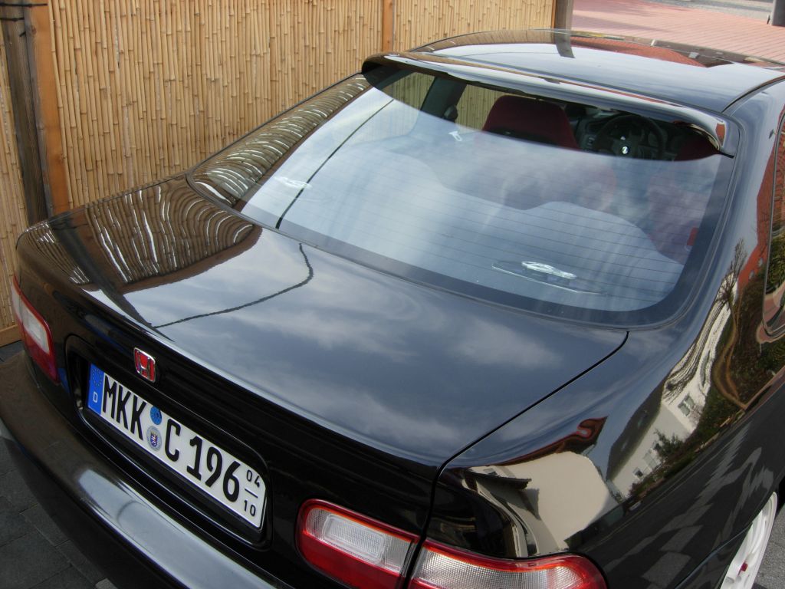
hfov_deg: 51.4
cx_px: 392
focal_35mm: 36
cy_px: 294
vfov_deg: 39.7
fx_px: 816
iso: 50
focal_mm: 7.5
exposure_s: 1/171
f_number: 3.4
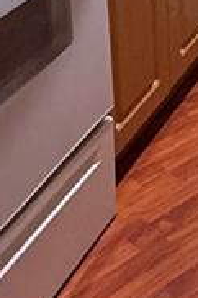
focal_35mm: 96
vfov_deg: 17.7
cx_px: 368
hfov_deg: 12.8
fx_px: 793
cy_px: -214
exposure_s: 1/60
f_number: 2.2
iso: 250
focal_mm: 2.22
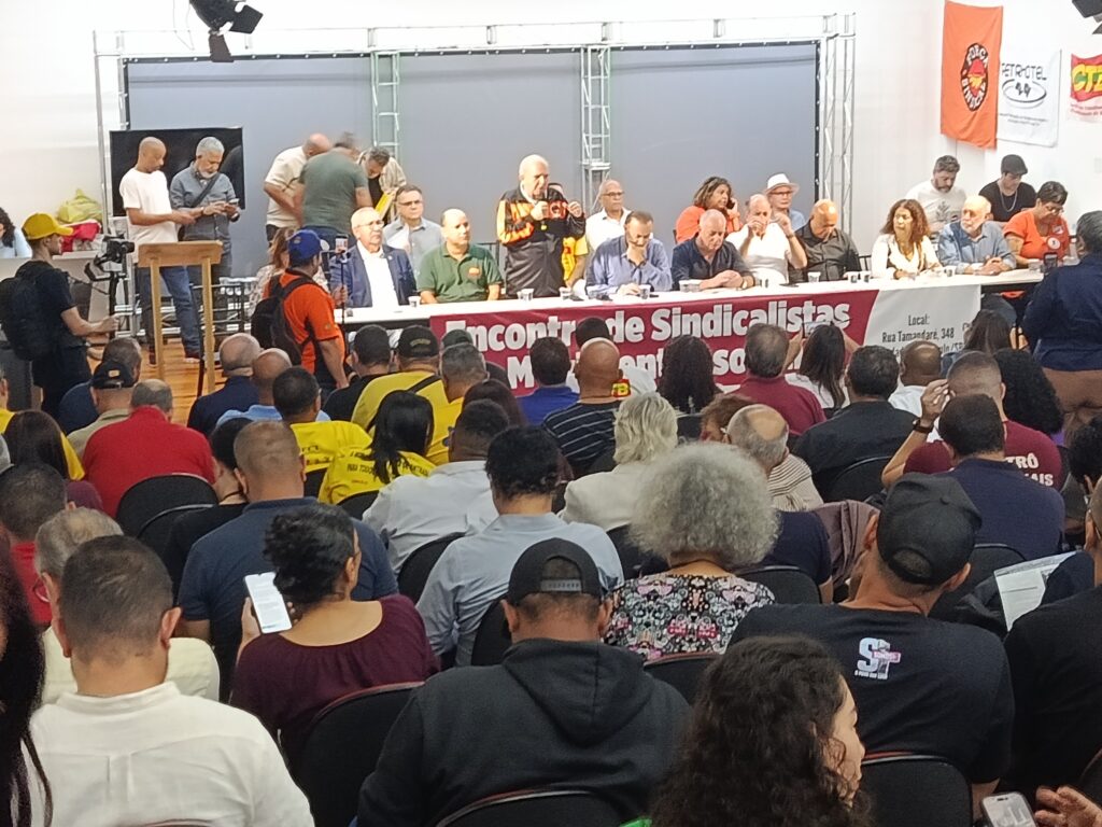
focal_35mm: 72
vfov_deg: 20.4
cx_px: 551
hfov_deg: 27.0
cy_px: 414
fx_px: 2292
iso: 1040
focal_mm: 5.24
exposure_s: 1/60
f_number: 1.7
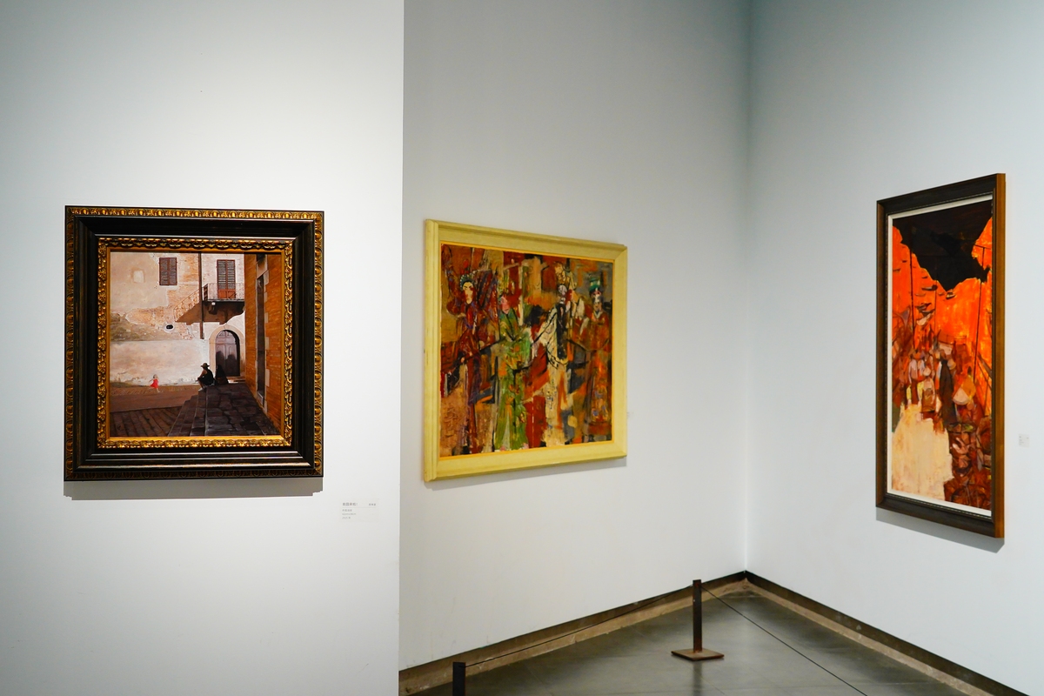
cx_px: 522
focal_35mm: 42
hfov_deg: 46.4
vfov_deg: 31.9
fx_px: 1218
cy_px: 348
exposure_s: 1/60
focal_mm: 42
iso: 1600
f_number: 6.3
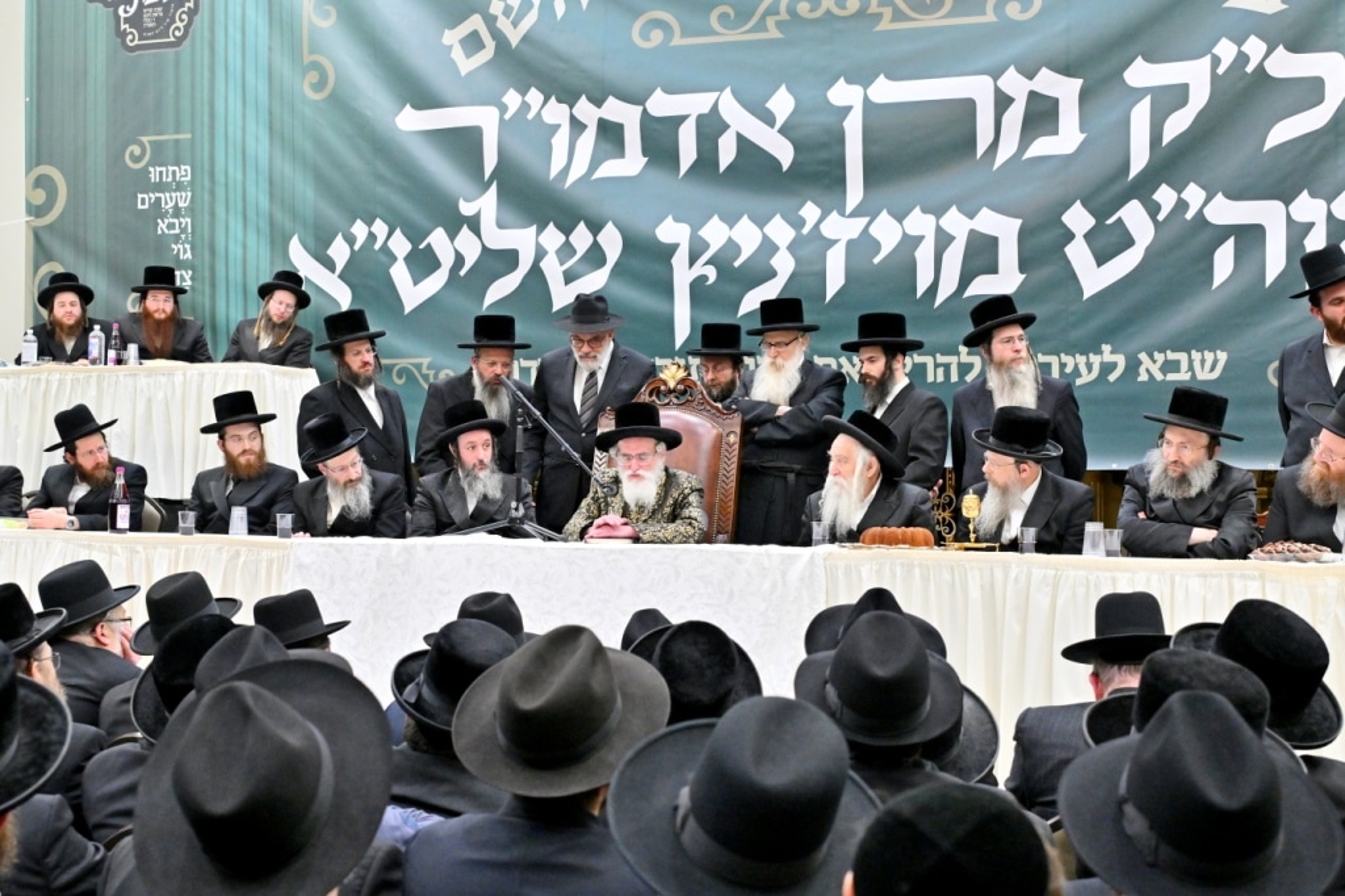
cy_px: 448
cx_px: 672
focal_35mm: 45
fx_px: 1681
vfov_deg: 29.8
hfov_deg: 43.6
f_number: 4
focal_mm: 30.5
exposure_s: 1/400
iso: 1250
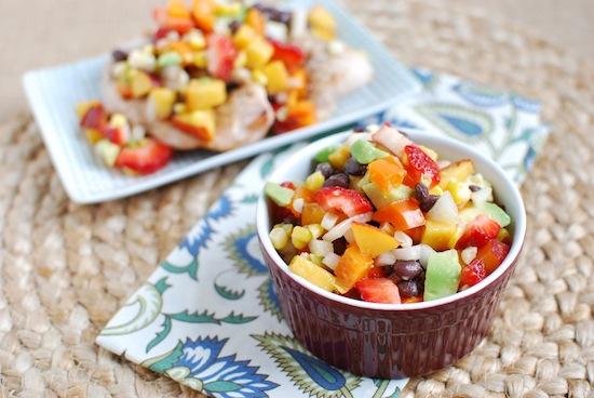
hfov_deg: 37.8
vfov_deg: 25.8
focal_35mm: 52
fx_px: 867
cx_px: 297
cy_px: 199
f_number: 3.5
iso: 200
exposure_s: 1/125
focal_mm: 35
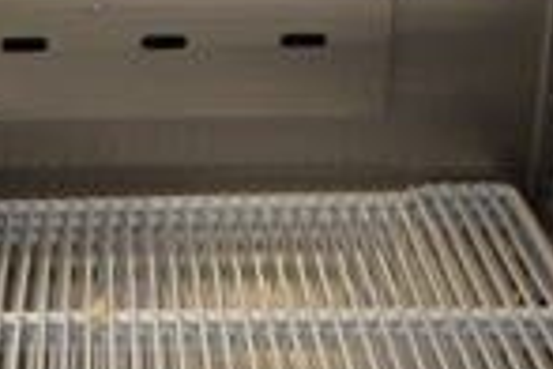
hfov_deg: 18.1
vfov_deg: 11.2
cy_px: 712
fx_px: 1720
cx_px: 98
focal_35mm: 112
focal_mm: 18
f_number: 3.5
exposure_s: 1/30
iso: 640
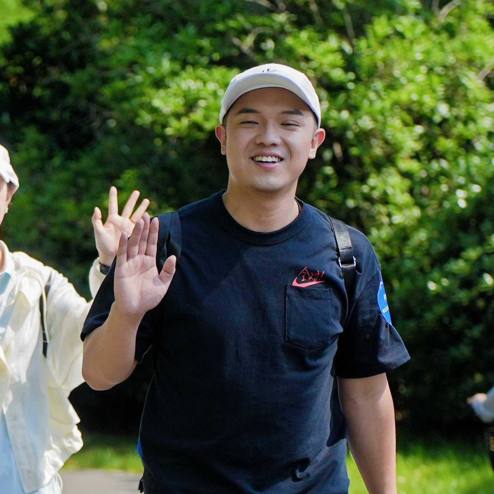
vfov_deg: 7.2
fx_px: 3923
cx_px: -192
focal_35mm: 243
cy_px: 365
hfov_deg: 7.1
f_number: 2.8
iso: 160
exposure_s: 1/2500
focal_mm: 65
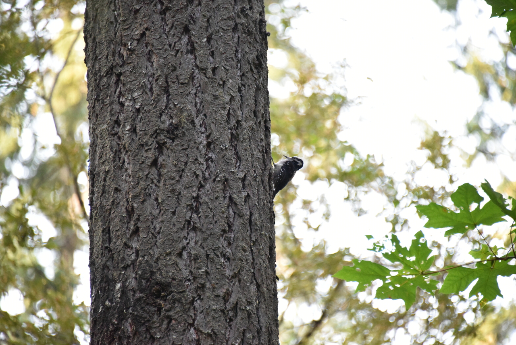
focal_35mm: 300
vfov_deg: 4.6
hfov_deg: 6.9
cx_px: 258
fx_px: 4301
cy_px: 172
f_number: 5.6
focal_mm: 300
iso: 8000
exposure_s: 1/640
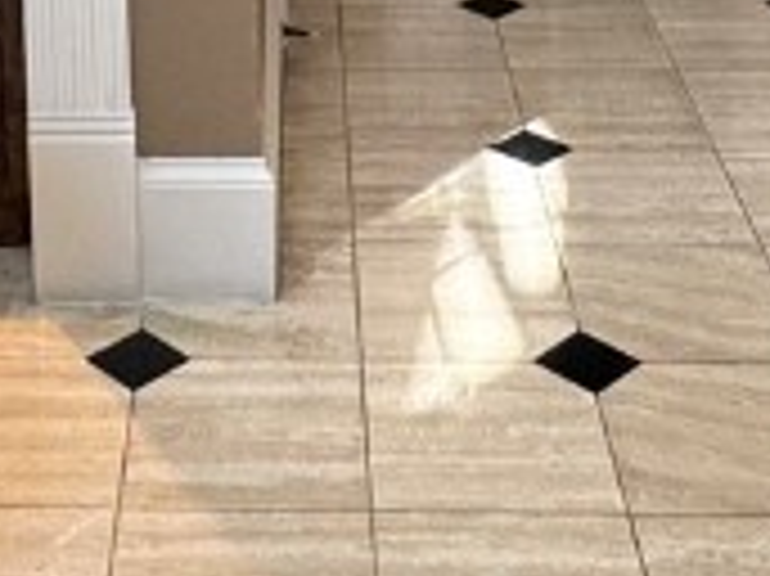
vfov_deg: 15.4
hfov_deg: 23.0
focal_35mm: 84
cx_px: 180
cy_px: -414
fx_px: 1867
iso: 160
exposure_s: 1/120
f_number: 2.2
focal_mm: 2.22
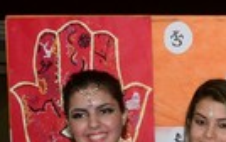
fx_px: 758
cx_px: 322
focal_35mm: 123
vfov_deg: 10.2
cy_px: 237
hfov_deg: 15.8
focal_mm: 24
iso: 3200
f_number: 5.6
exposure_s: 1/80
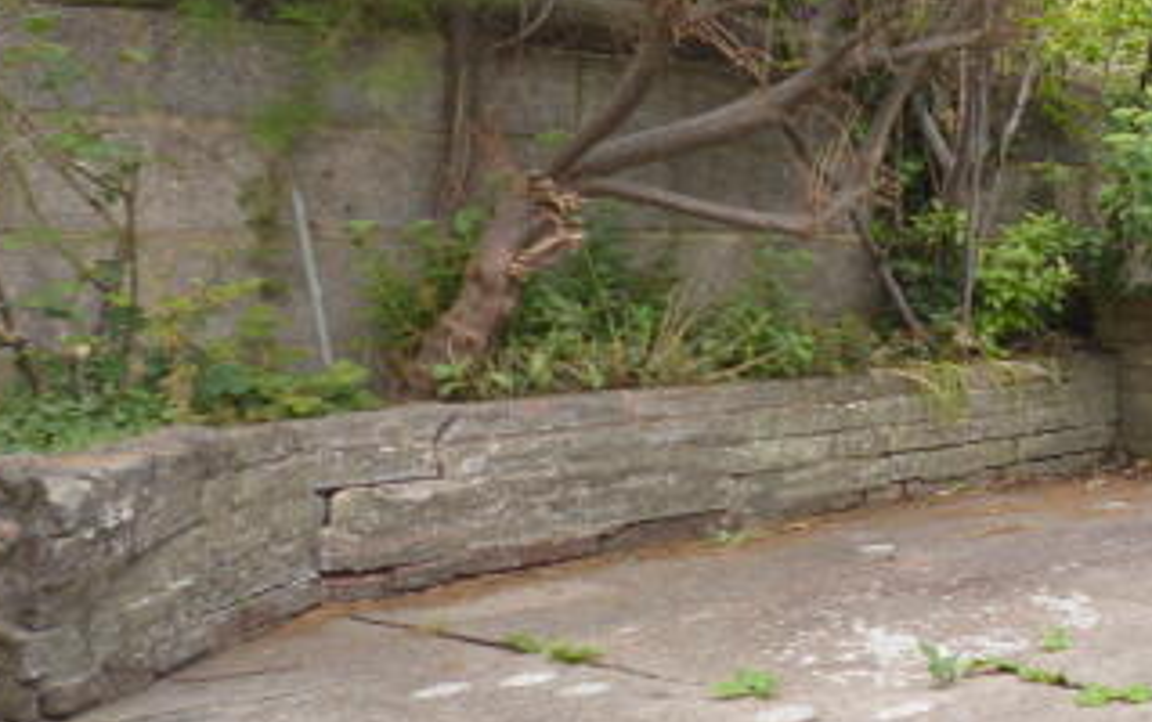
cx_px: 1564
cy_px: 208
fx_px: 1540
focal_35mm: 49
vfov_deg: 26.2
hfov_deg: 30.5
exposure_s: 1/200
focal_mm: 10
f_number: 4
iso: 100
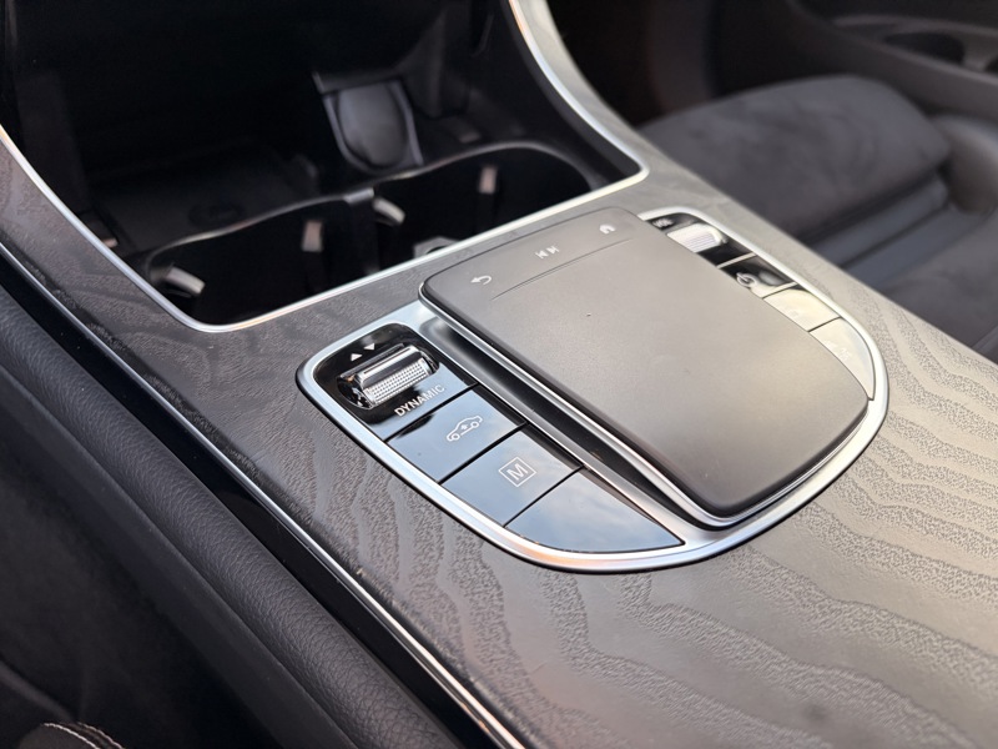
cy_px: 374
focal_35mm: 26
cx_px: 499
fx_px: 750
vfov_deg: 53.1
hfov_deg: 67.3
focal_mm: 5.96
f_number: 1.6
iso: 125
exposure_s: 1/70
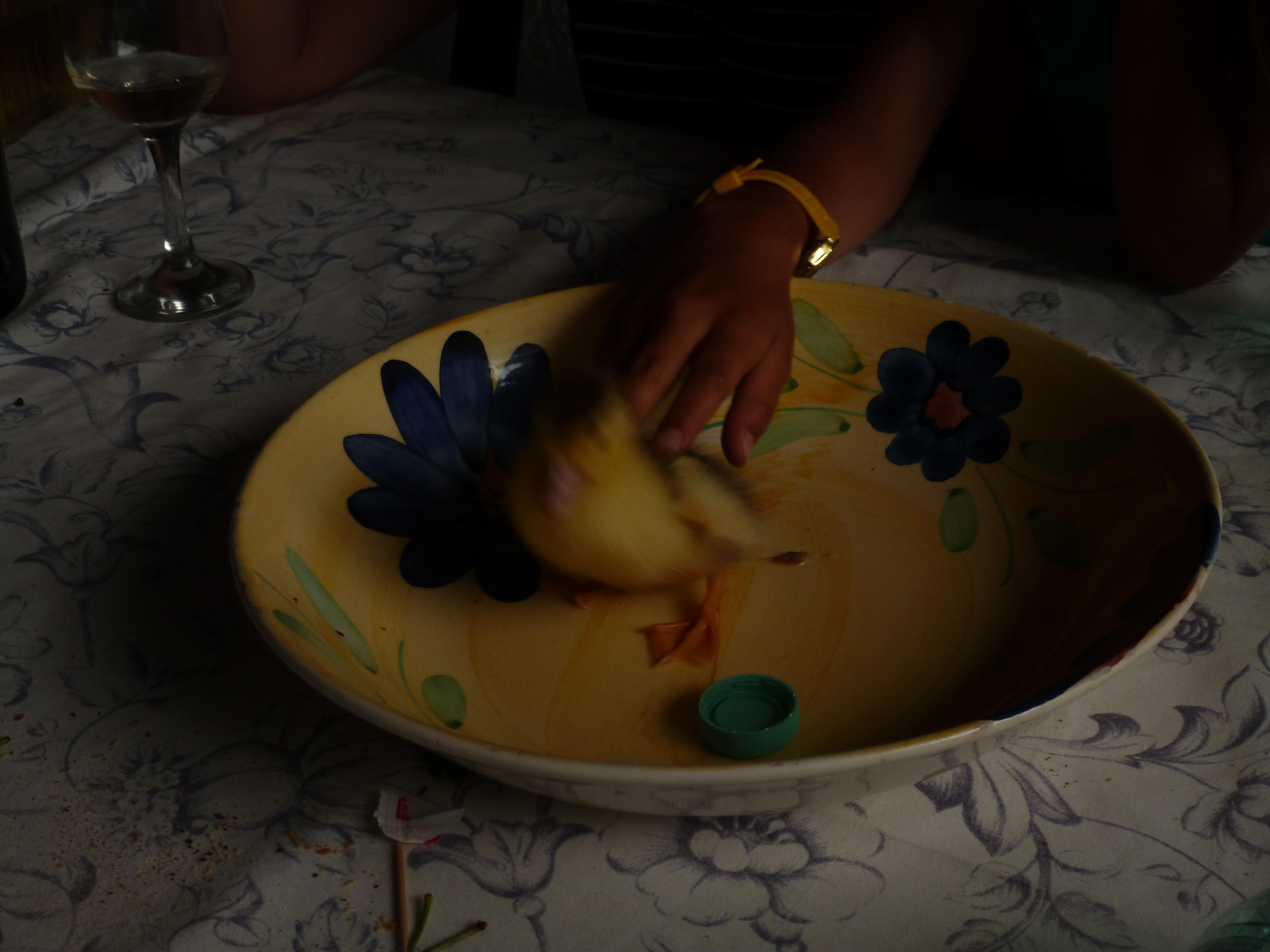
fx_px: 1908
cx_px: 635
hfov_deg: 36.8
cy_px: 476
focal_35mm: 52
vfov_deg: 28.0
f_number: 4.3
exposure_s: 1/20
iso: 100
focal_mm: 9.4
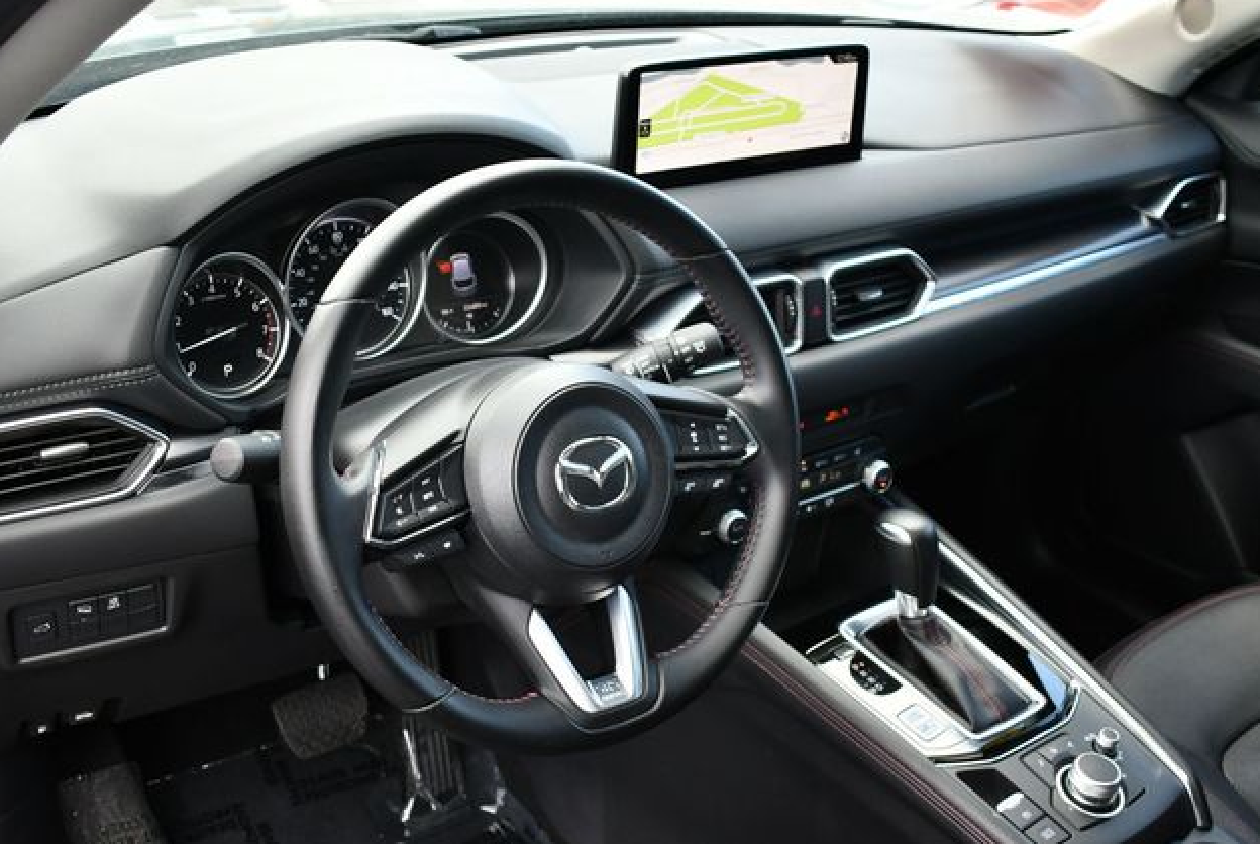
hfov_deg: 47.3
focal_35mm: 41
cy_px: 418
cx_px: 628
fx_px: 1437
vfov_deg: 32.7
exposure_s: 1/250
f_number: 3.5
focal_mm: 20
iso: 500
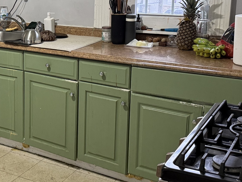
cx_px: 16
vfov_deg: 23.9
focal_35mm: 61
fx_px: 426
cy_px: 59
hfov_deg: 30.1
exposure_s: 1/60
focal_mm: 6.76
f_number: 1.78
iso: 400
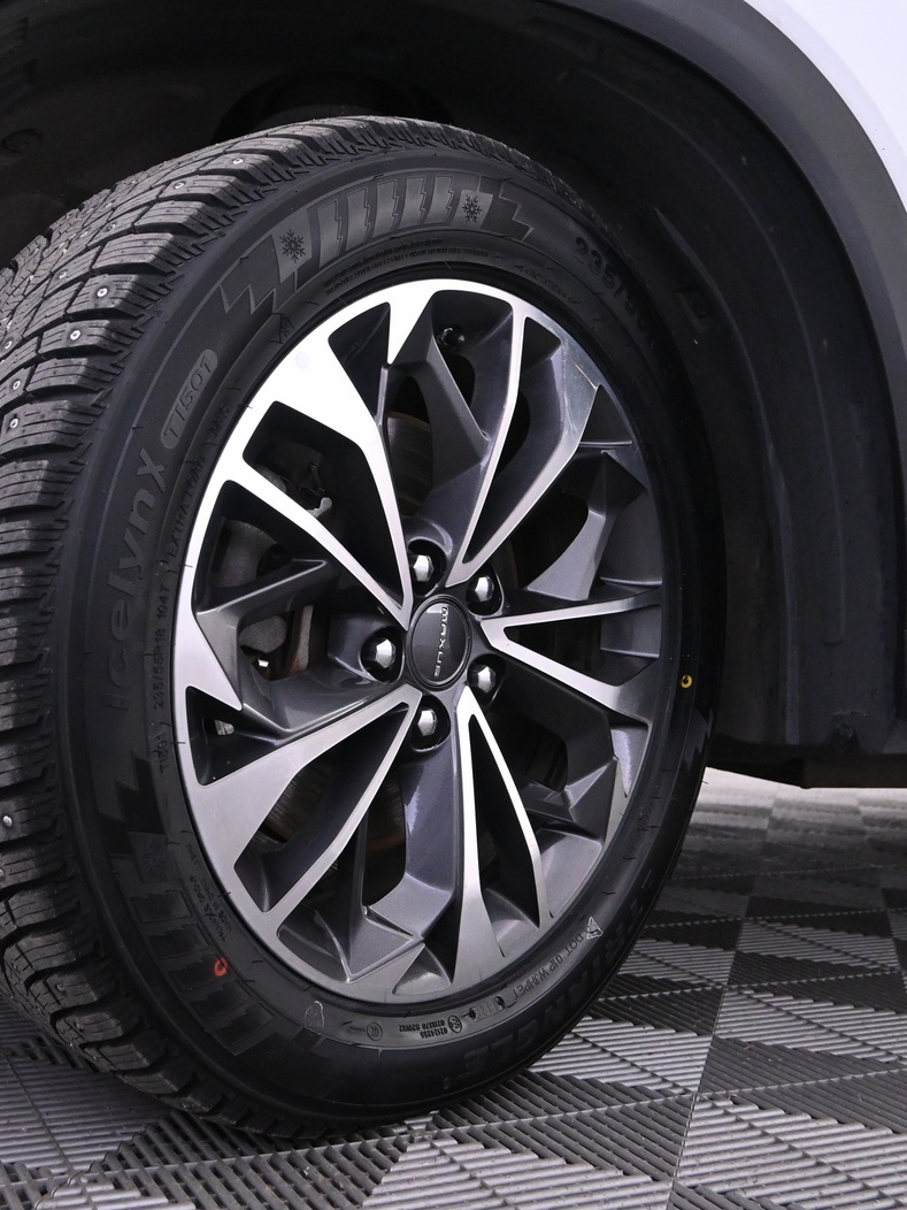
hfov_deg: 37.5
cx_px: 297
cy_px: 605
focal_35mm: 38
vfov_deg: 49.3
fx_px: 1318
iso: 2500
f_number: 4
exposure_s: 1/60
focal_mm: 17
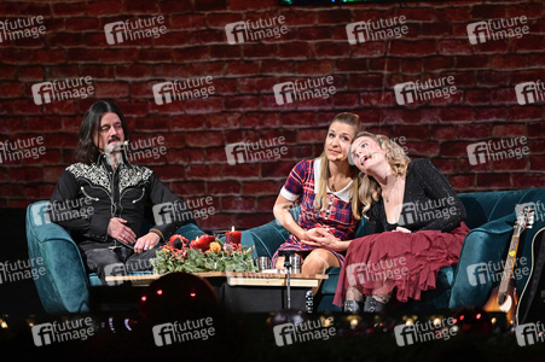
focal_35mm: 200
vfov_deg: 6.9
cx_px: 272
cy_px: 181
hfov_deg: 10.3
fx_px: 3025
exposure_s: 1/400
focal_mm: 200
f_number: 3.2
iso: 3200
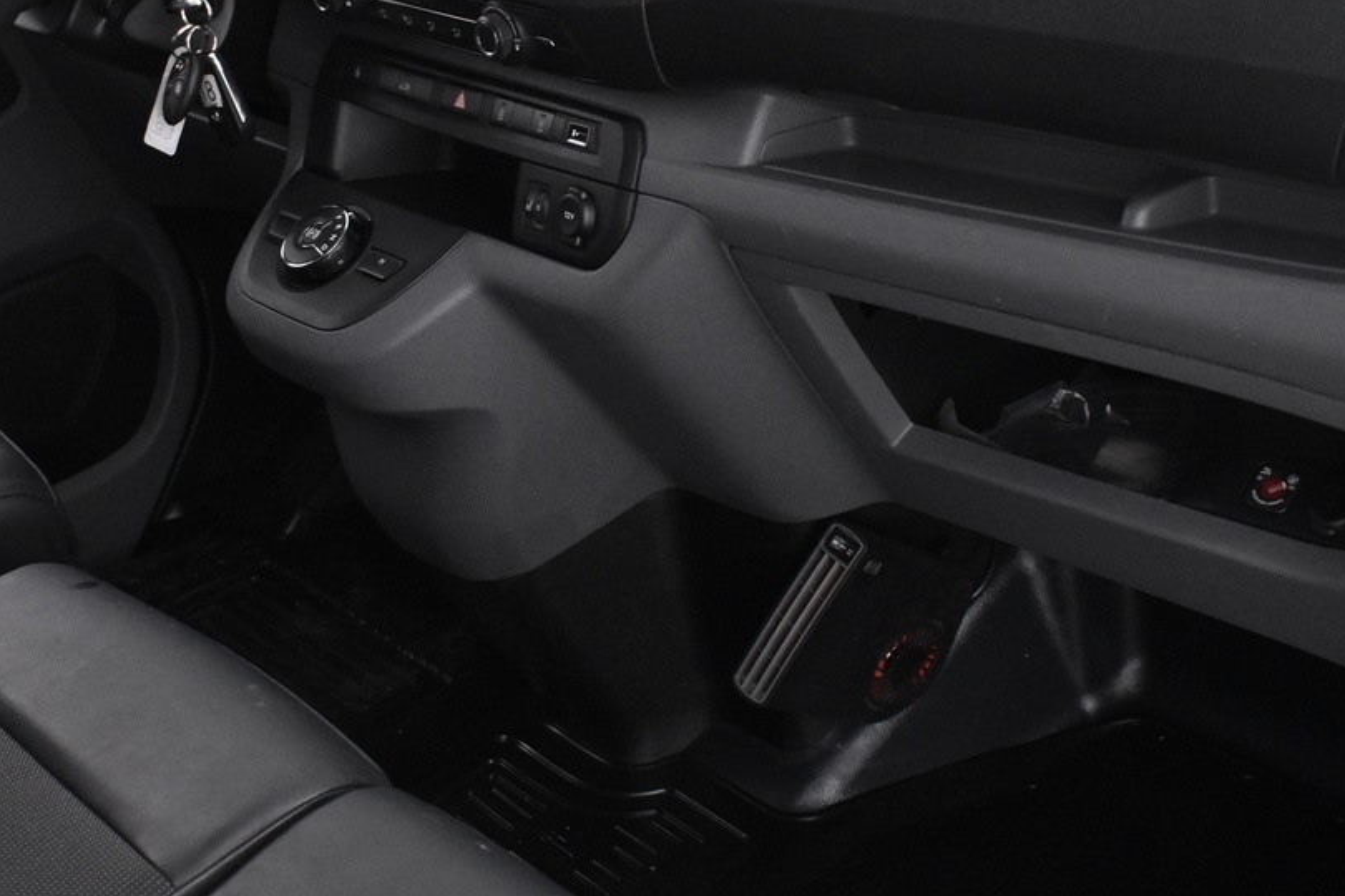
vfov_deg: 25.1
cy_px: 426
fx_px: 2017
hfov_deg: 36.7
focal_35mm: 54
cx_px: 520
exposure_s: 1/30
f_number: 3.5
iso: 2500
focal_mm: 18
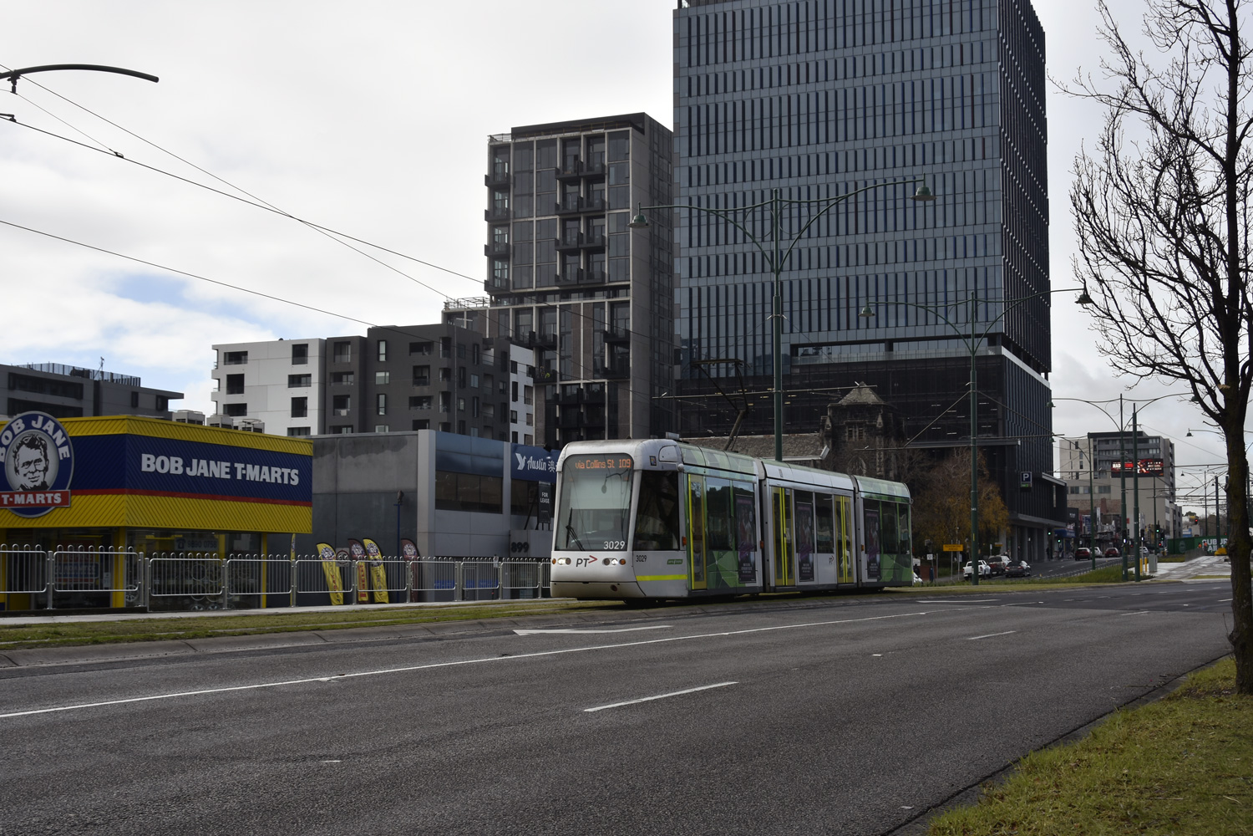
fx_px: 1514
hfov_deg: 45.0
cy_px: 418
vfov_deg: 30.8
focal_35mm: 44
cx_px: 626
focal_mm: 29
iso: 100
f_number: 10
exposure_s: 1/200
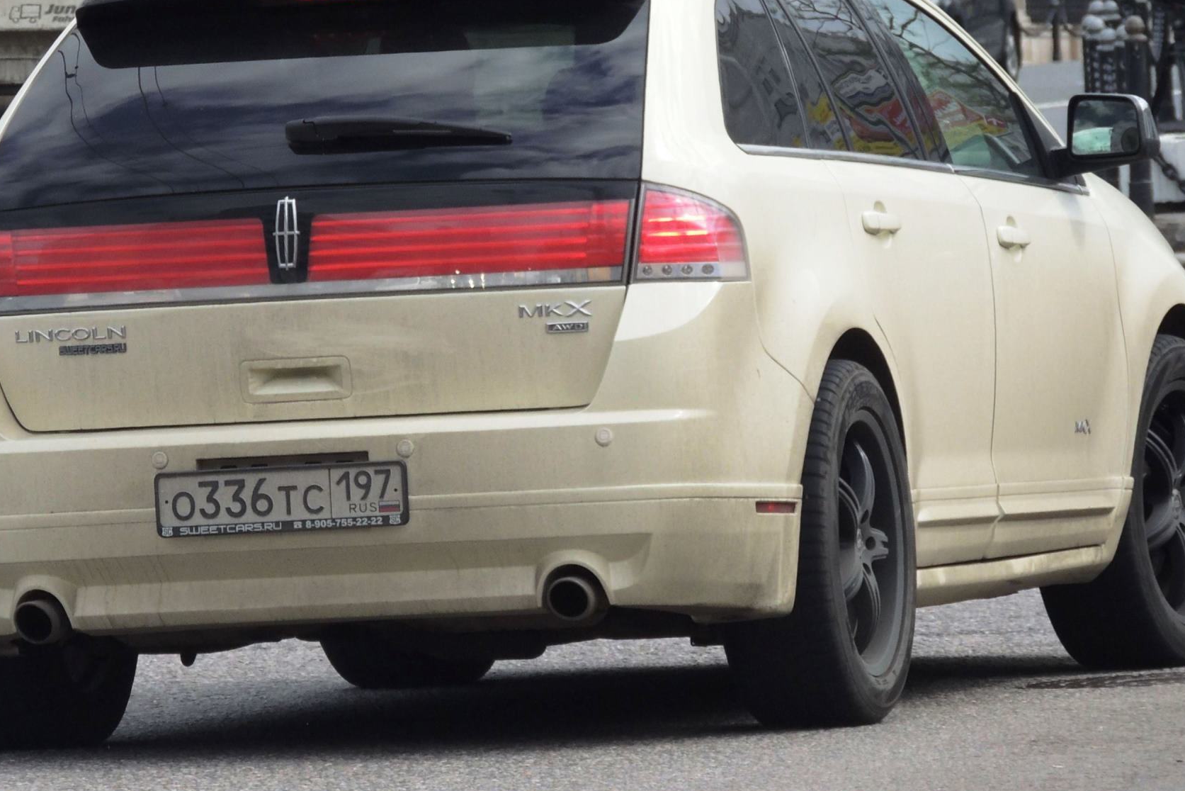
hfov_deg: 5.1
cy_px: 301
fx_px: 13300
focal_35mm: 404
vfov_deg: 3.4
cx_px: 576
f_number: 4.8
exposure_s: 1/800
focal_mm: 57.9
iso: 160
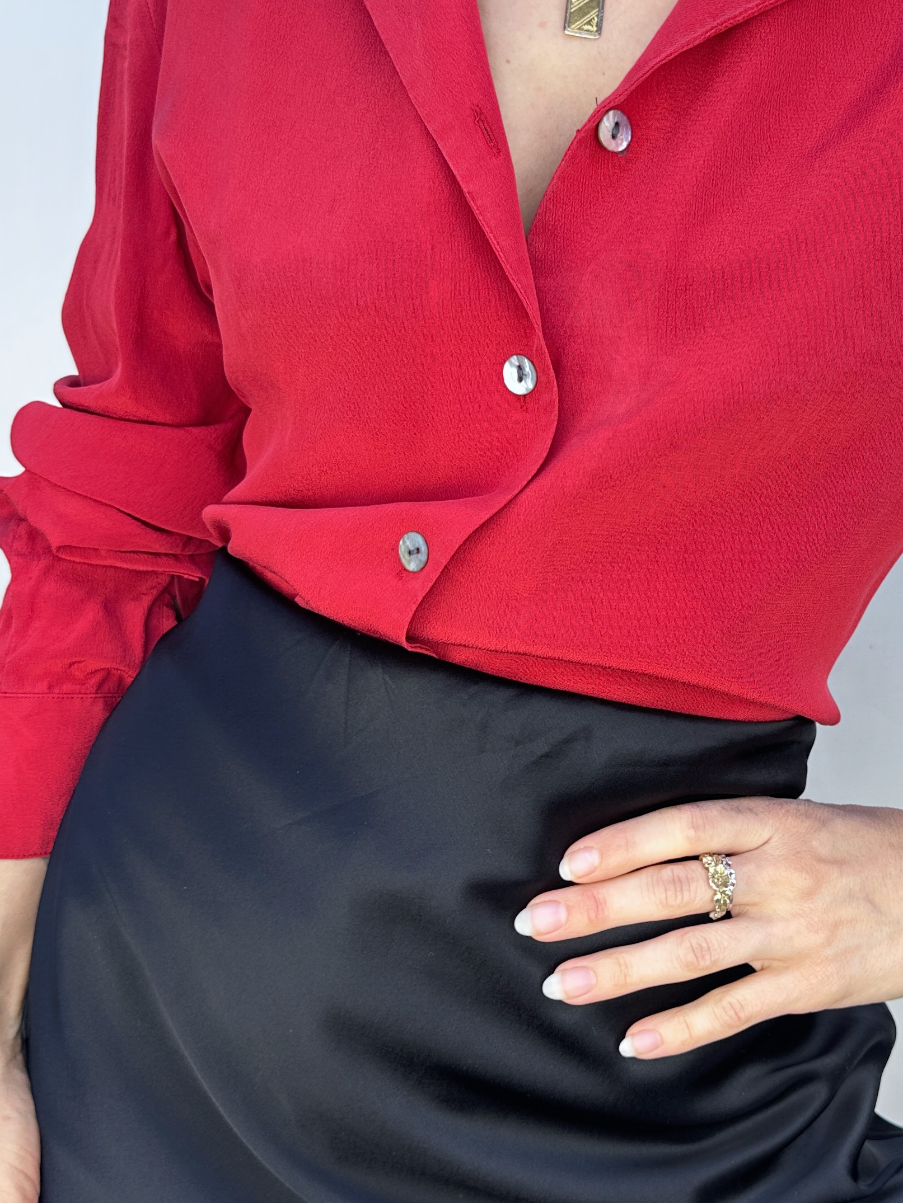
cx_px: 680
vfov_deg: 42.0
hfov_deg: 31.6
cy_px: 550
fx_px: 1565
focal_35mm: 45
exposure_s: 1/125
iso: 50
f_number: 1.78
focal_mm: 6.86
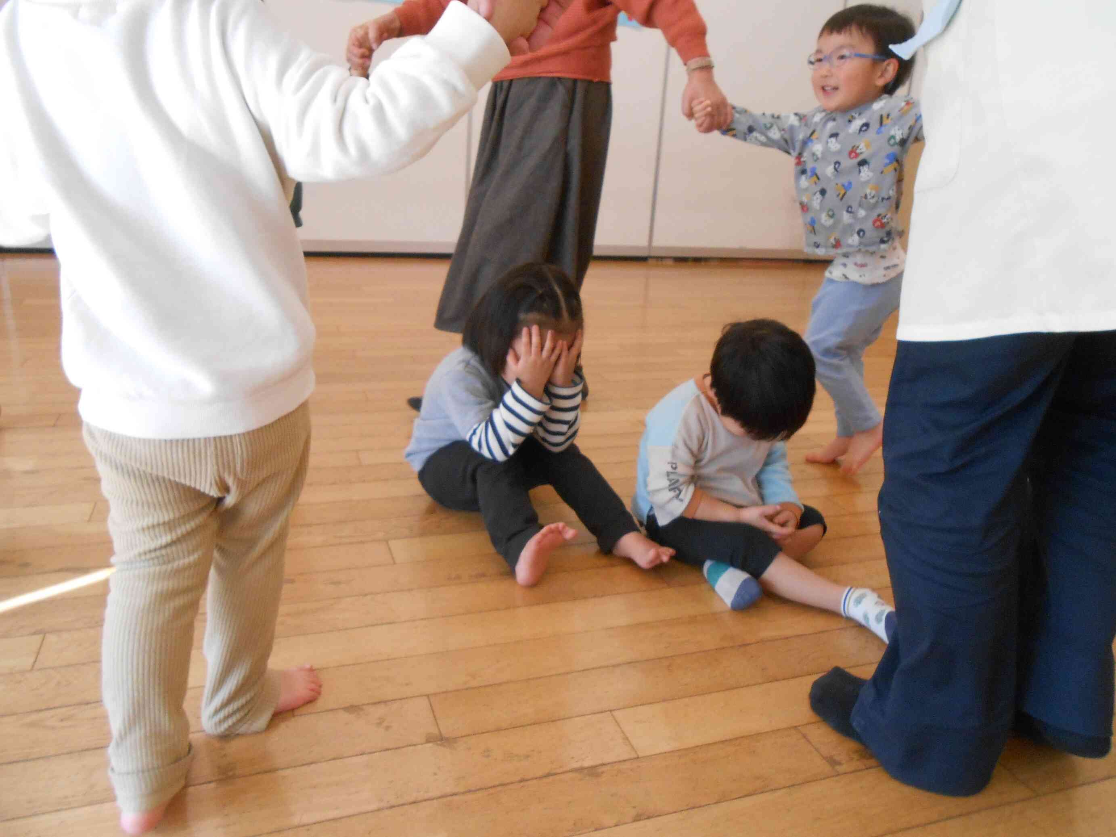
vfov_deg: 53.1
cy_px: 418
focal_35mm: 26
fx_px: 838
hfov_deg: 67.3
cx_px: 558
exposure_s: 1/250
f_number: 3.5
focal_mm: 4.6
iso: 400
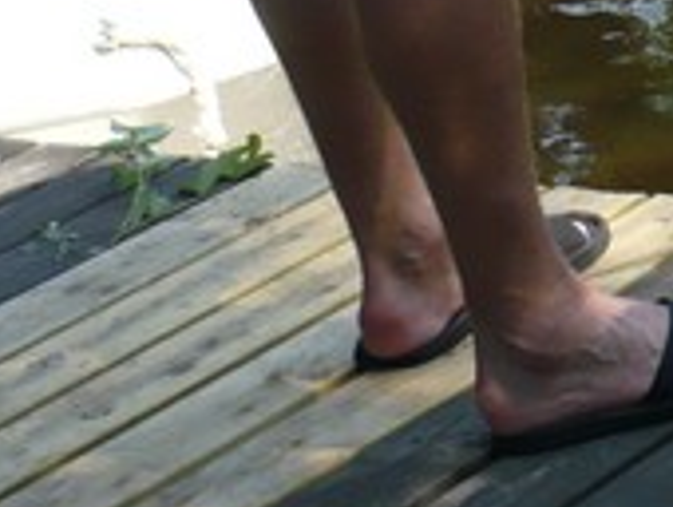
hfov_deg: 11.2
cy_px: -356
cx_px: 1283
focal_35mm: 161
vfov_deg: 8.9
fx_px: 3135
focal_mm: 5.8
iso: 100
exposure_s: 1/250
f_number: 2.8
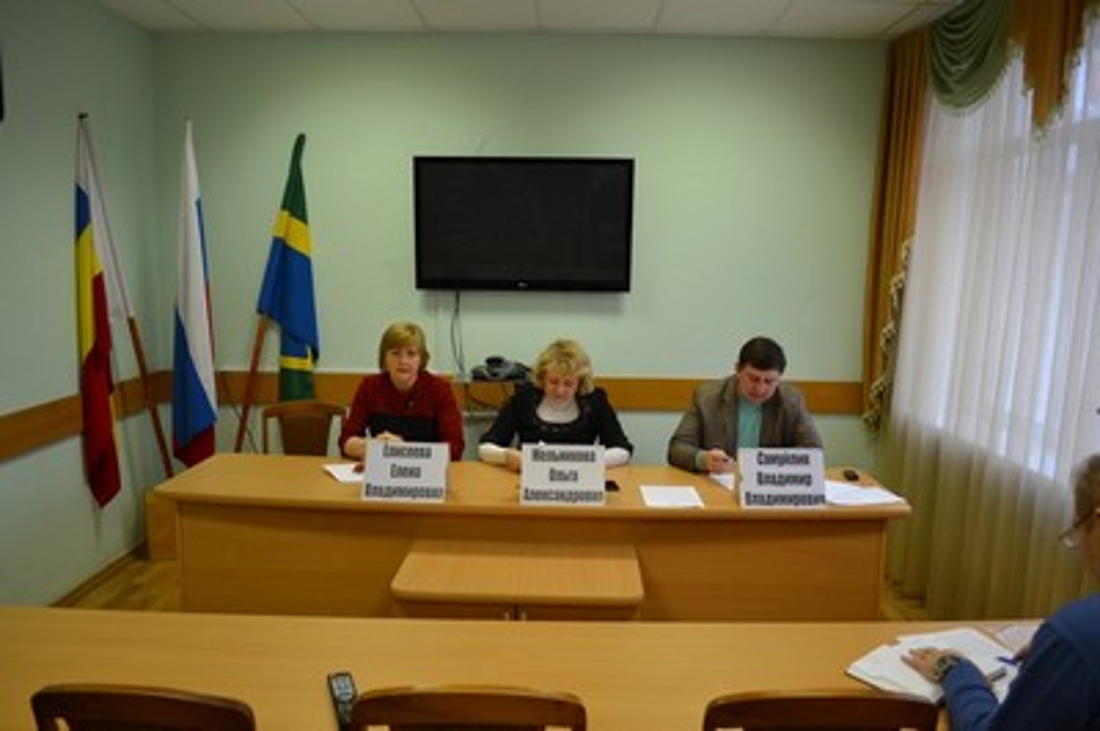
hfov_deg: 67.4
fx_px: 824
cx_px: 550
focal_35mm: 27
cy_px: 366
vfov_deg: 47.9
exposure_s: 1/50
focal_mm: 18
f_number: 3.5
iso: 400
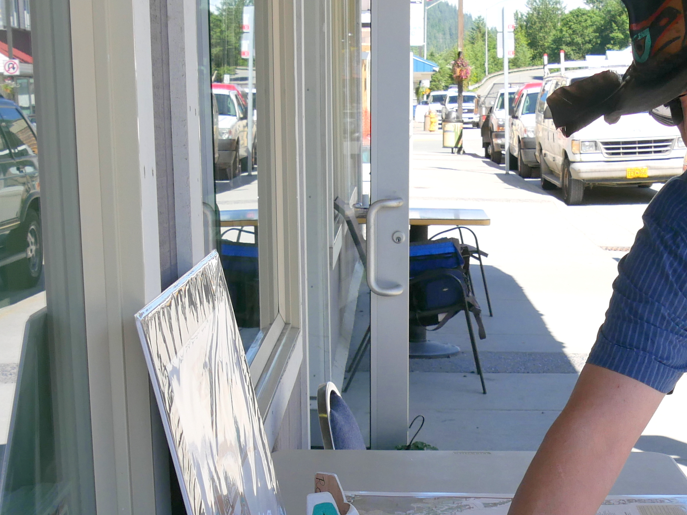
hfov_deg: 27.7
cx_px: 432
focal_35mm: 70
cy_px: 405
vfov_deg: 20.8
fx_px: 1390
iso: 200
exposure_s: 1/400
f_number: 6.3
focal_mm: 14
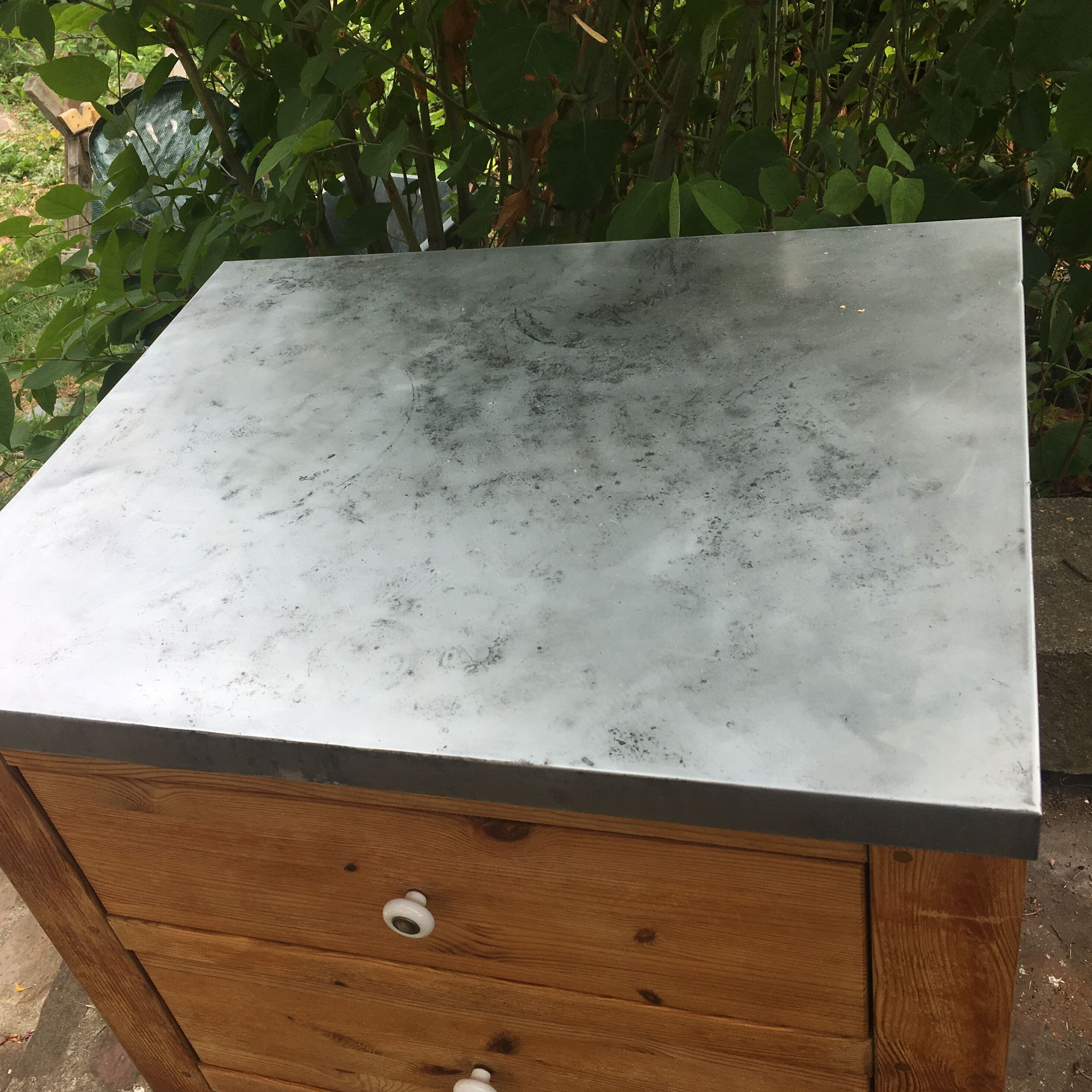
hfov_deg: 47.1
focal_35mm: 35
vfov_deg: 47.2
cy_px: 557
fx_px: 1249
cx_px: 460
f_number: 2.2
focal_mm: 4.15
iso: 25
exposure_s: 1/549
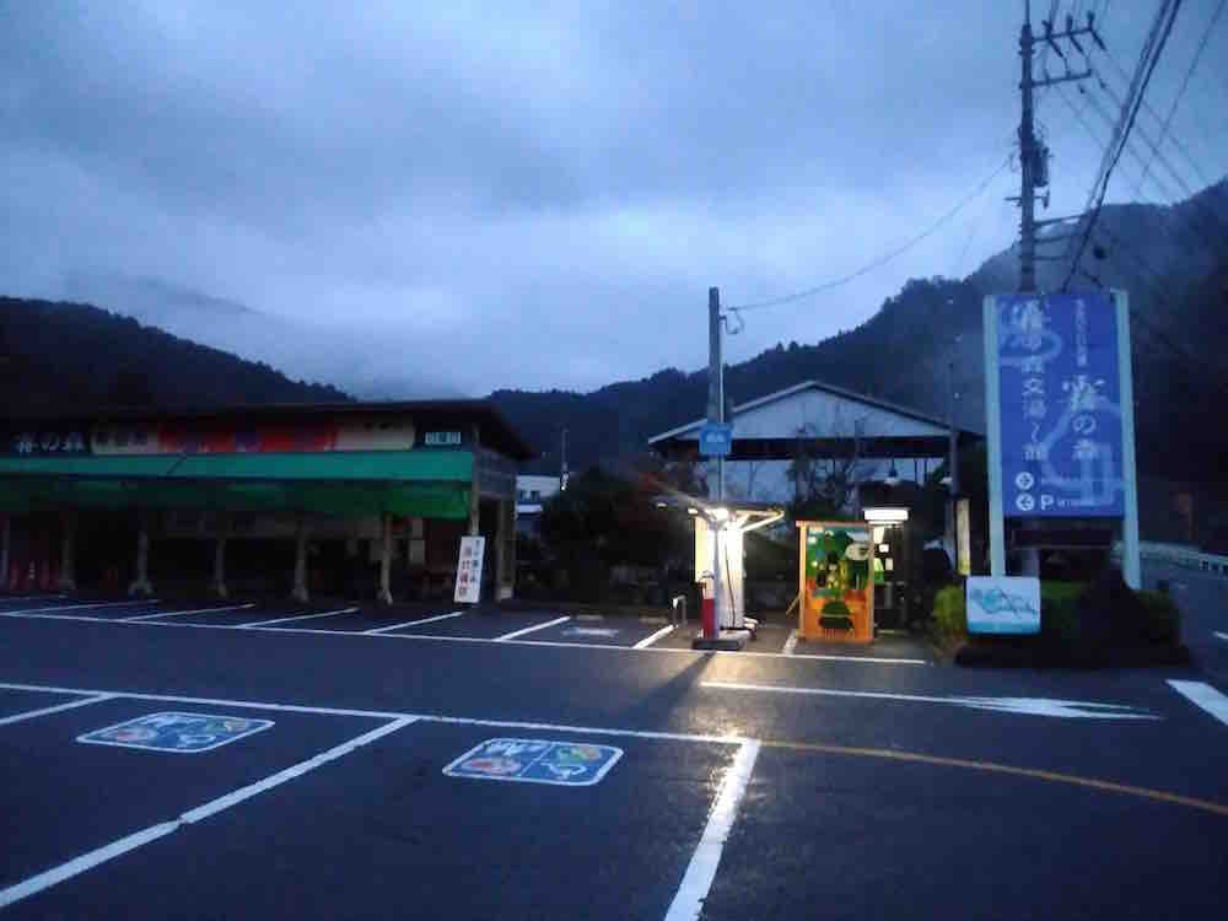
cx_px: 614
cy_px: 460
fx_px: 958
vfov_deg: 51.4
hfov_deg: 65.3
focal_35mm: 27
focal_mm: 2.87
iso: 800
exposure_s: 1/14.3
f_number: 2.4
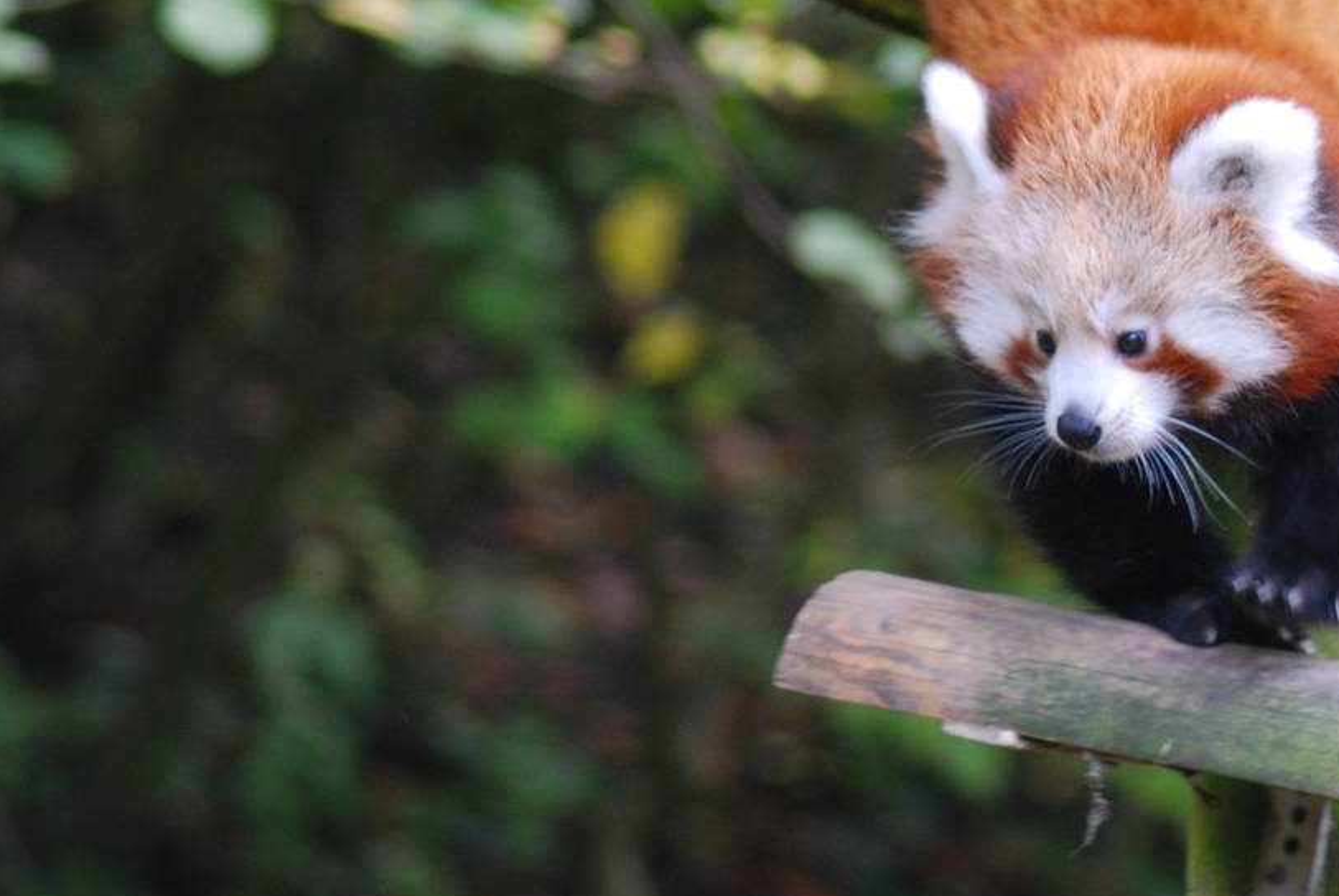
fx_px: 16495
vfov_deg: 3.1
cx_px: 1232
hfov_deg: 4.6
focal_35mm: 443
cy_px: 301
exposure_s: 1/60
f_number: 4.5
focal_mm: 150
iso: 400
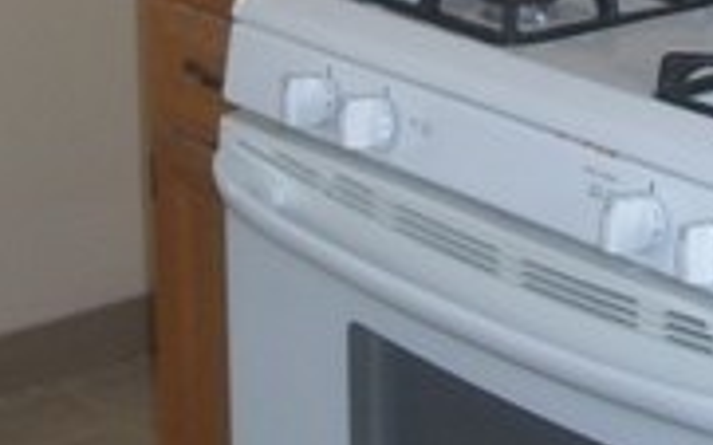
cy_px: -295
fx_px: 2622
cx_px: 295
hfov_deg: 15.5
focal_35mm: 135
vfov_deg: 9.3
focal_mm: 6.5
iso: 80
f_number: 3.1
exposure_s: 1/30
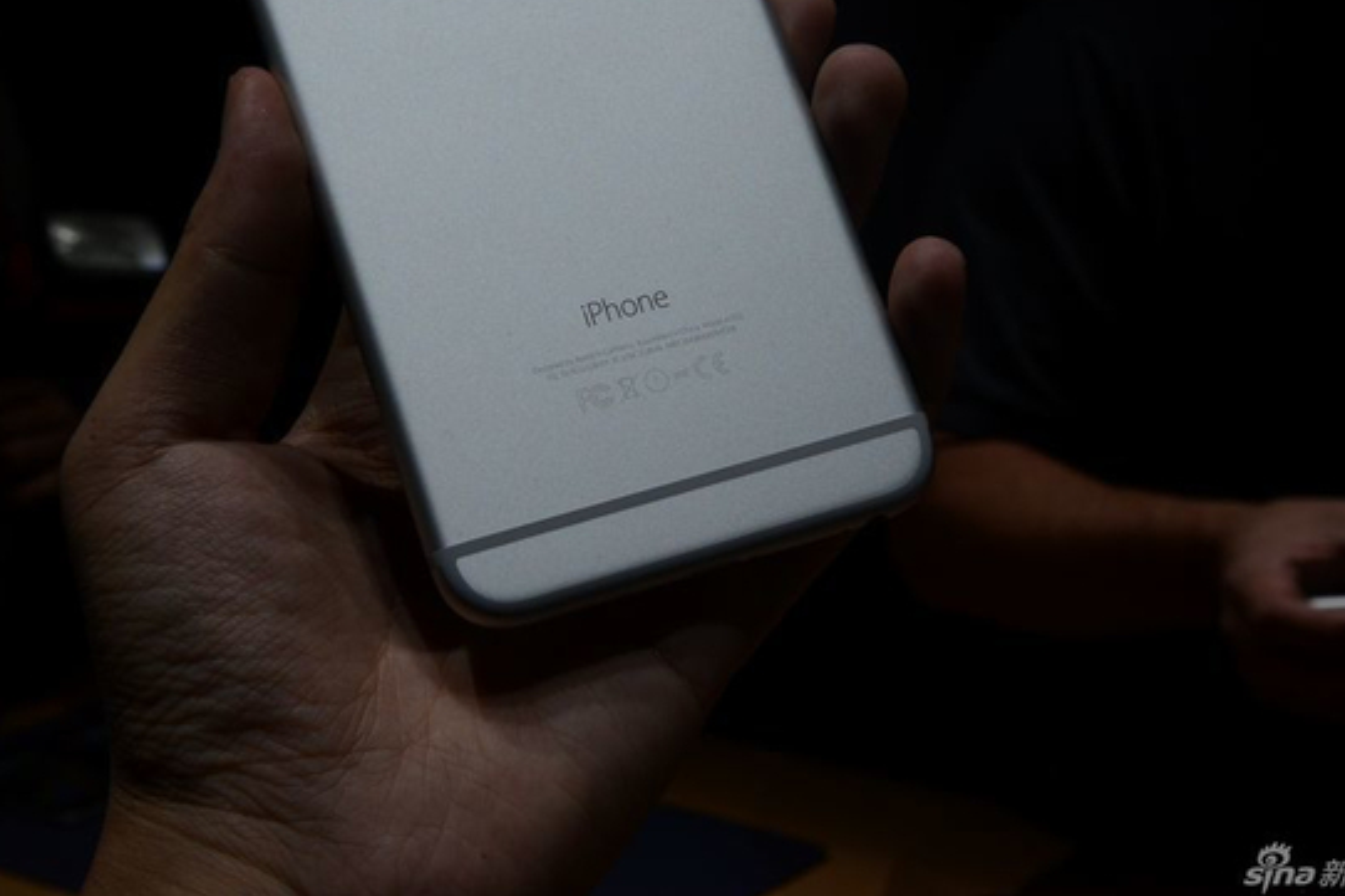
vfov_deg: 17.5
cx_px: 665
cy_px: 371
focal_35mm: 78
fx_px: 2913
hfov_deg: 26.0
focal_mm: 66
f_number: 18
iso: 1250
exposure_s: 1/200
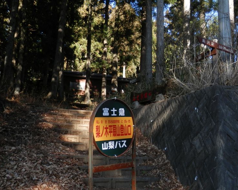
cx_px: 124
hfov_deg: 46.8
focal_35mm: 39
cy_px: 94
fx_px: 275
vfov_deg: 38.2
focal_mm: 6.6
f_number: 3.6
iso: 80
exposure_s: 1/100
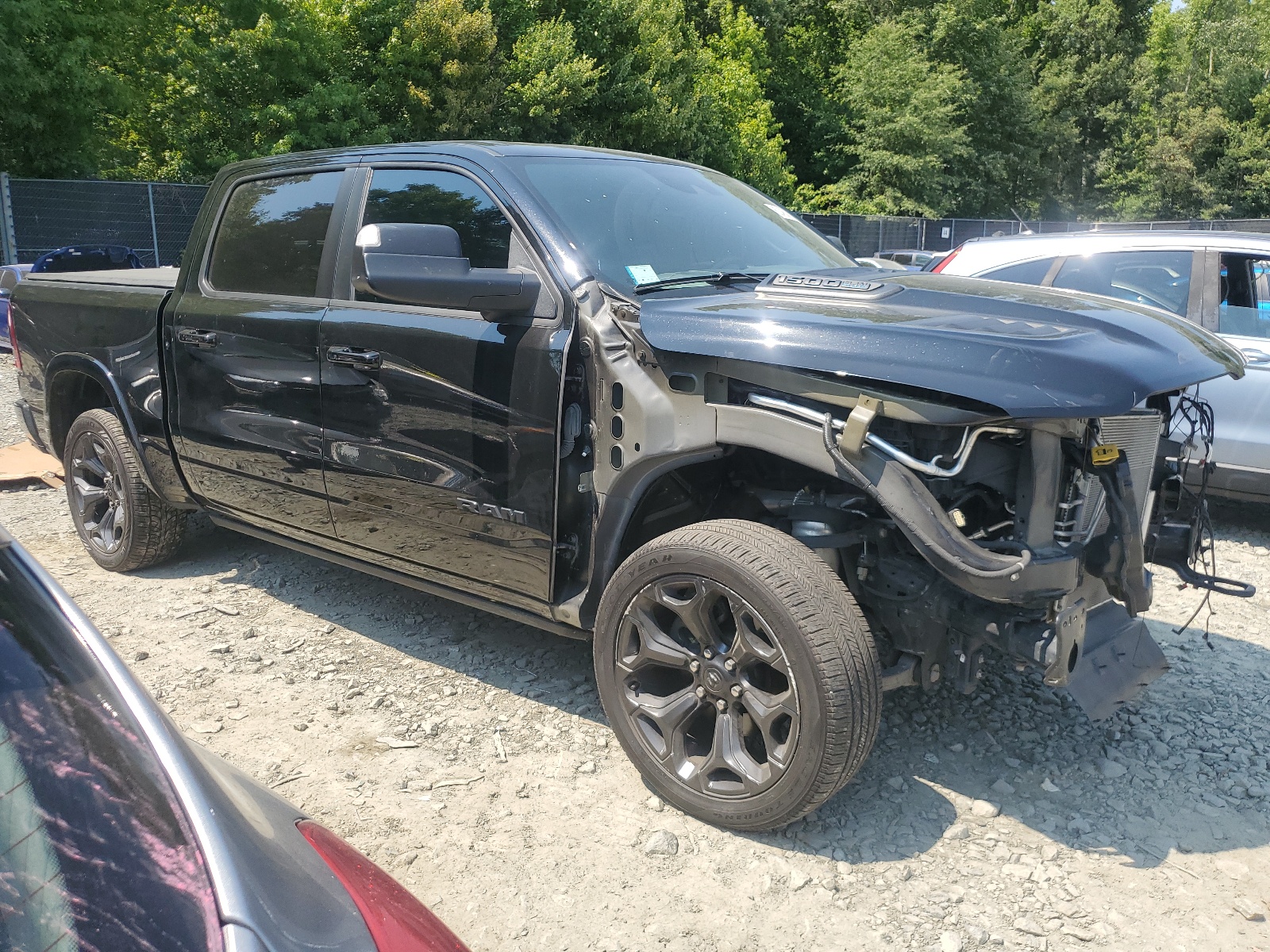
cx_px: 635
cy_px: 476
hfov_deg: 67.3
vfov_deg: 53.1
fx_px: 954
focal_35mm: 26
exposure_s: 1/1667
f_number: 1.5
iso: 50
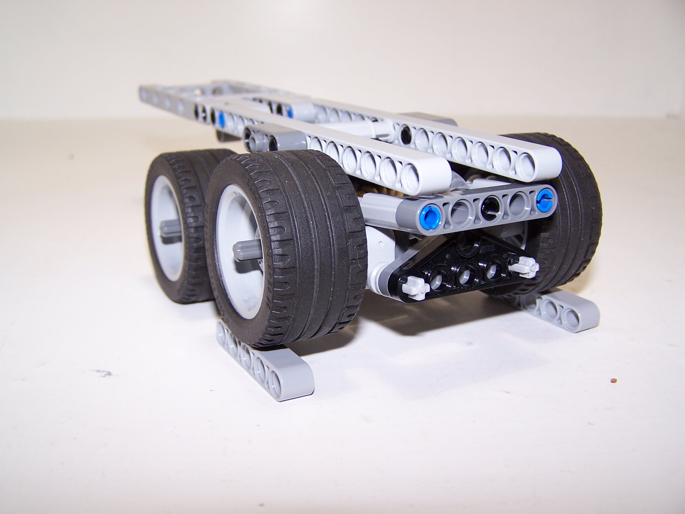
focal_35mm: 38
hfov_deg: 49.0
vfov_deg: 37.7
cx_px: 342
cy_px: 257
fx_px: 752
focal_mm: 6.3
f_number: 2.8
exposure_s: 1/60
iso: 80
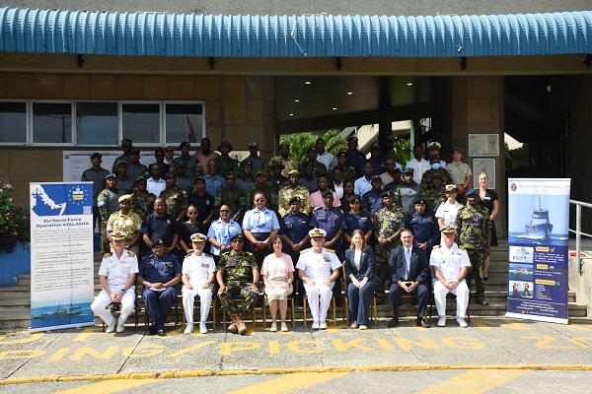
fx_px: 789
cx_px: 296
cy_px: 197
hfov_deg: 41.1
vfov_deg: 28.1
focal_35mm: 48
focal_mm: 32
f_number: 6.3
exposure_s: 1/320
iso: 100
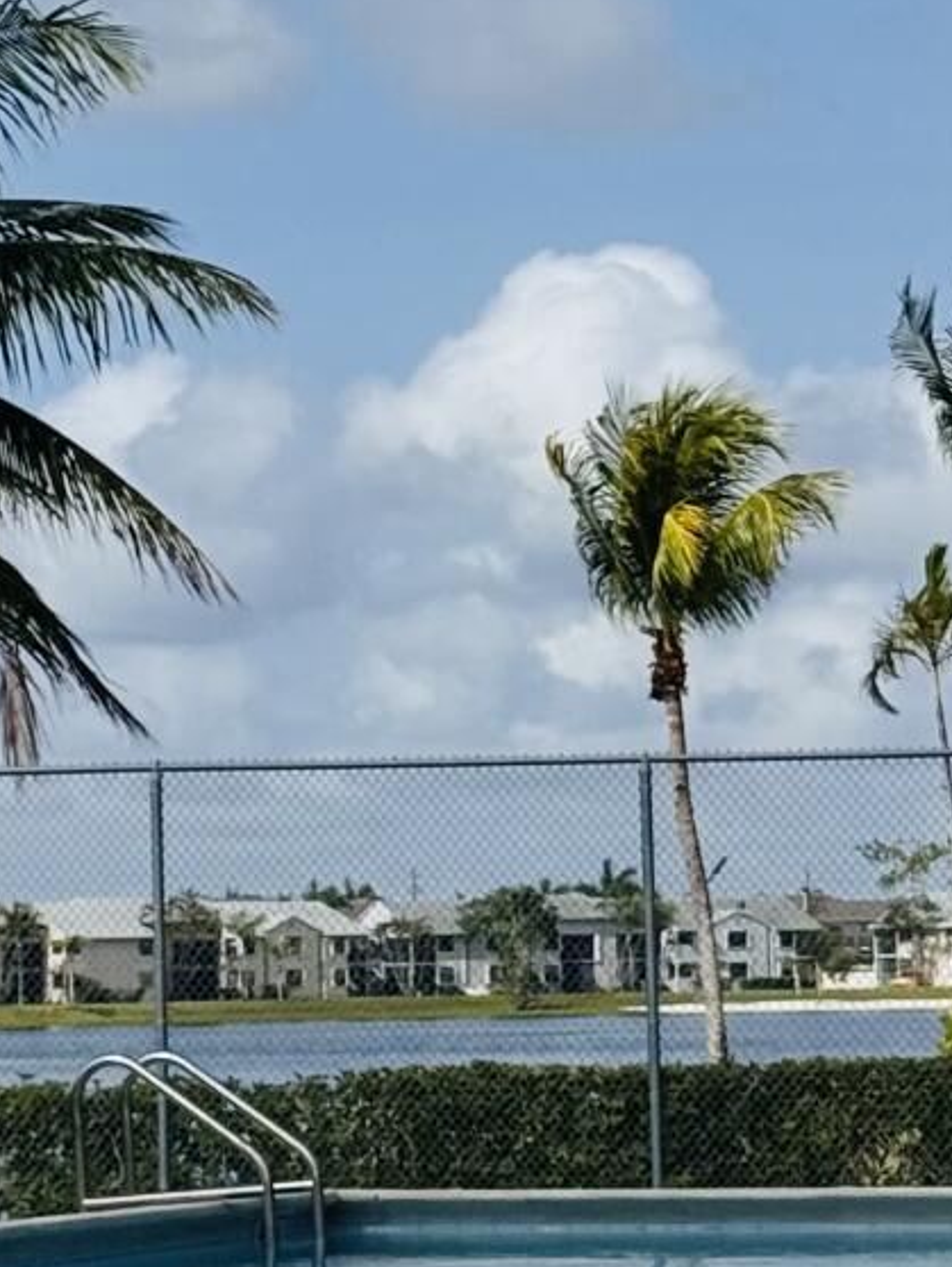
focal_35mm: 172
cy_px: 802
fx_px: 6302
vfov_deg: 11.5
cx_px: 377
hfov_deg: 8.6
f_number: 1.78
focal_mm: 6.76
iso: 64
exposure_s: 1/9009
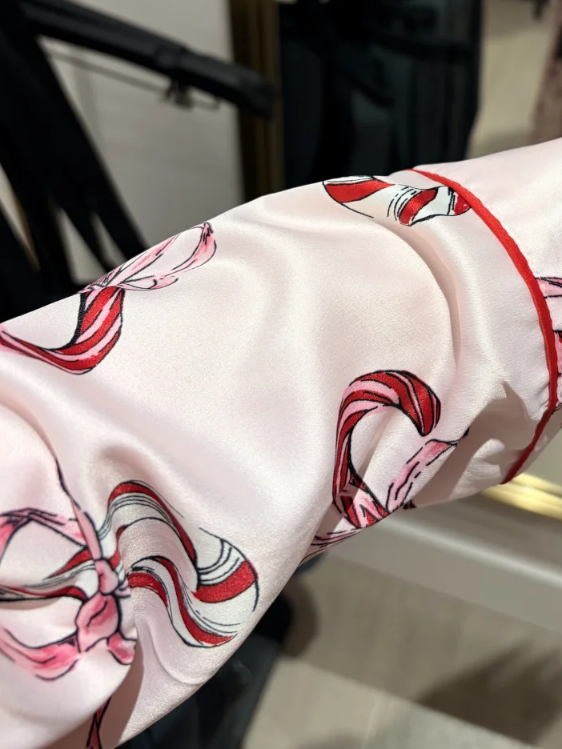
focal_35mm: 40
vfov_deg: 45.0
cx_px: 418
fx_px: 866
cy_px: 176
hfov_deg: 35.2
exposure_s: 1/100
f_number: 1.6
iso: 50
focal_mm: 5.96
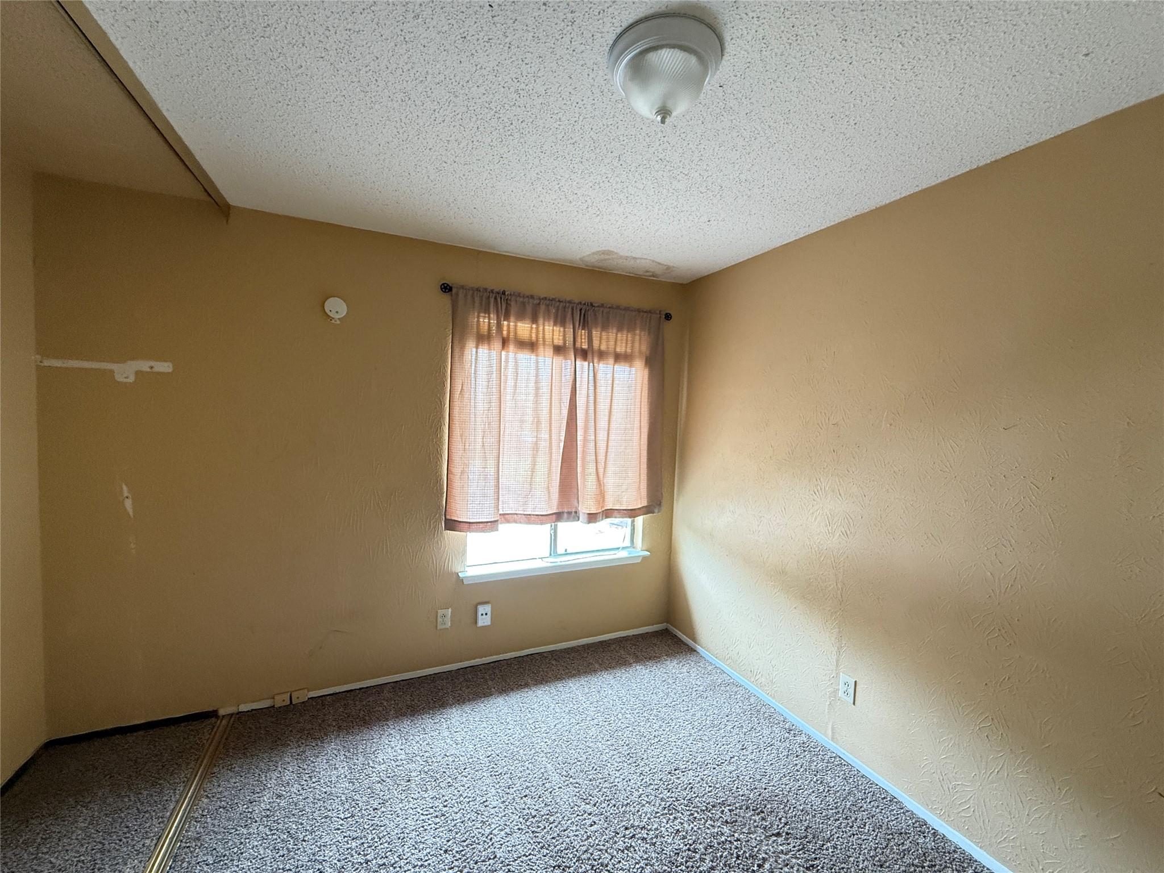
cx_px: 582
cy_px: 436
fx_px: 471
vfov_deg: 85.7
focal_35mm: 14
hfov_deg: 102.1
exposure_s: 1/80
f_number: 2.2
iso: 320
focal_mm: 2.22
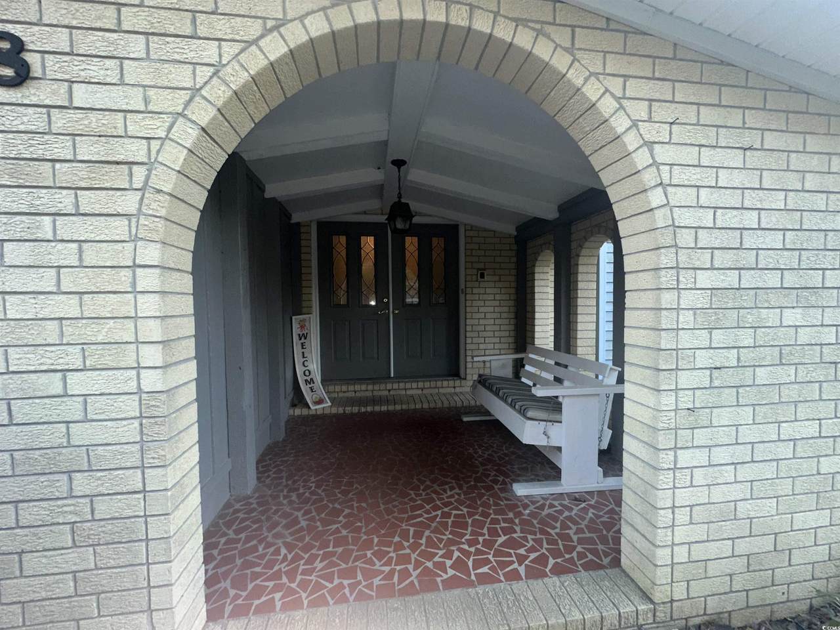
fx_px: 340
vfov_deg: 85.7
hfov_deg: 102.1
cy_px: 315
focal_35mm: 14
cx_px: 420
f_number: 2.2
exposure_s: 1/80
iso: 80
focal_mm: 2.22
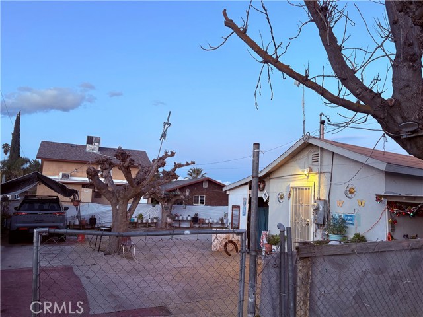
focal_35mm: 26
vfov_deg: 53.1
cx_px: 212
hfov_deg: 67.3
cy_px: 158
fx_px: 318
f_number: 1.6
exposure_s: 1/87
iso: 125
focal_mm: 5.96
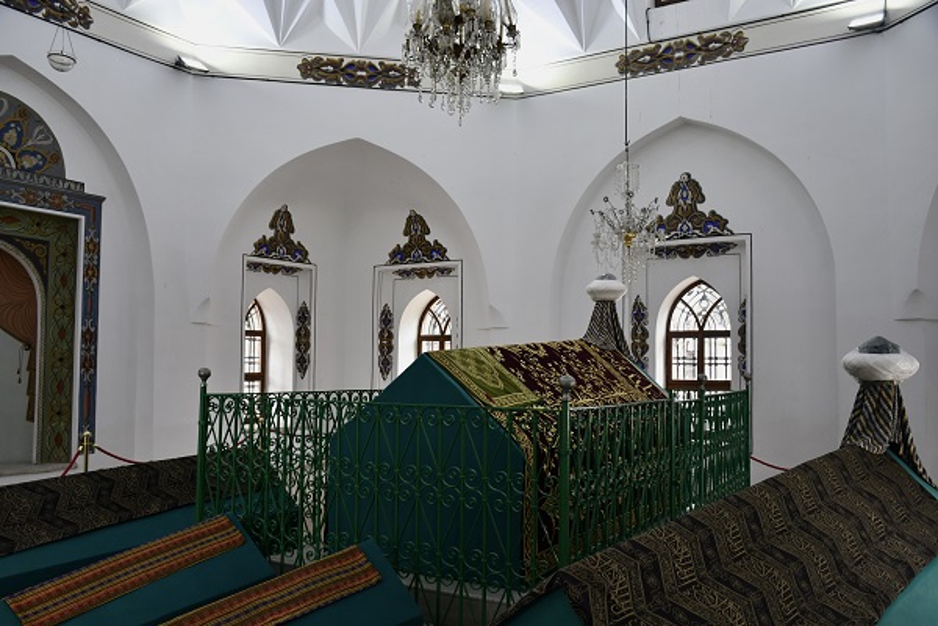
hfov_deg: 57.2
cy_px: 313
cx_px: 469
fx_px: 860
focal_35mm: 33
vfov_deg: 40.0
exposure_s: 1/160
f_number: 3.5
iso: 800
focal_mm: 22
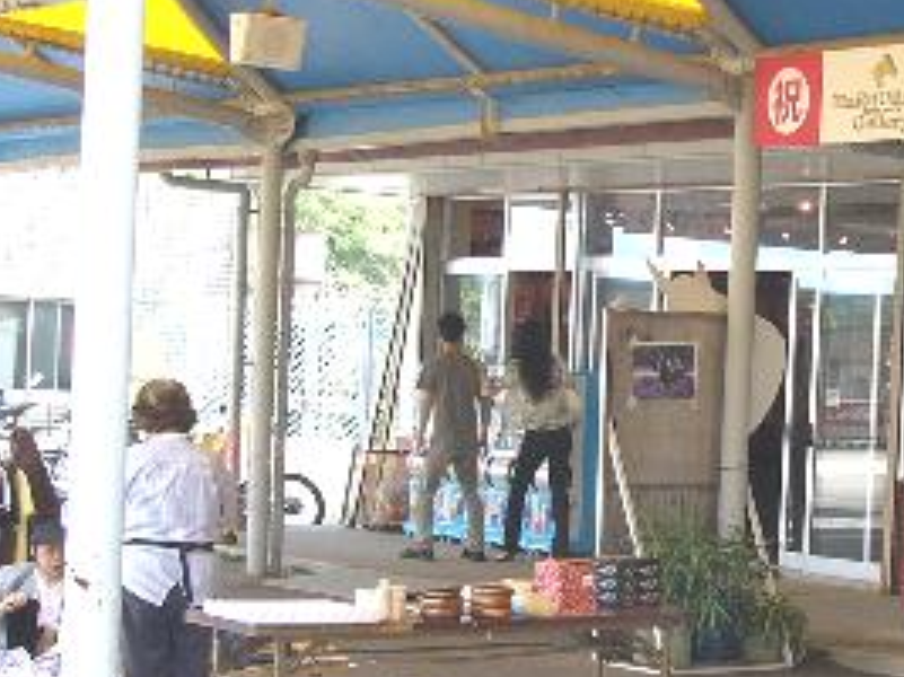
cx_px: 674
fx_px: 2819
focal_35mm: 108
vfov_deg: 13.7
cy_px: 396
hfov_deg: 18.1
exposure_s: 1/60
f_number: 2.8
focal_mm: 7.6
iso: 50
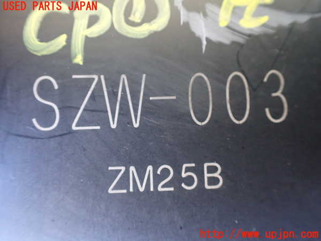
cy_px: 120
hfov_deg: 60.0
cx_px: 160
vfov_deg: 46.8
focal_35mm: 30
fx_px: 278
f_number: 2.3
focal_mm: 5.4
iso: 1000
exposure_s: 1/30
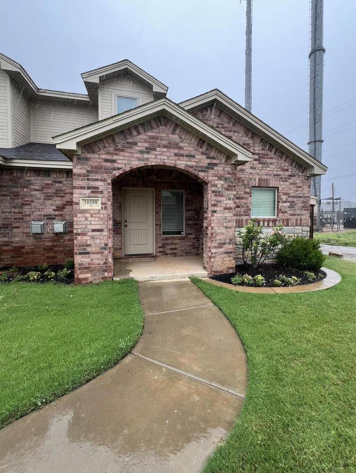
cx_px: 184
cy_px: 222
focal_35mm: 14
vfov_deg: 101.9
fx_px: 192
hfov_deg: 85.7
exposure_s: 1/99
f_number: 1.8
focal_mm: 1.57
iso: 32
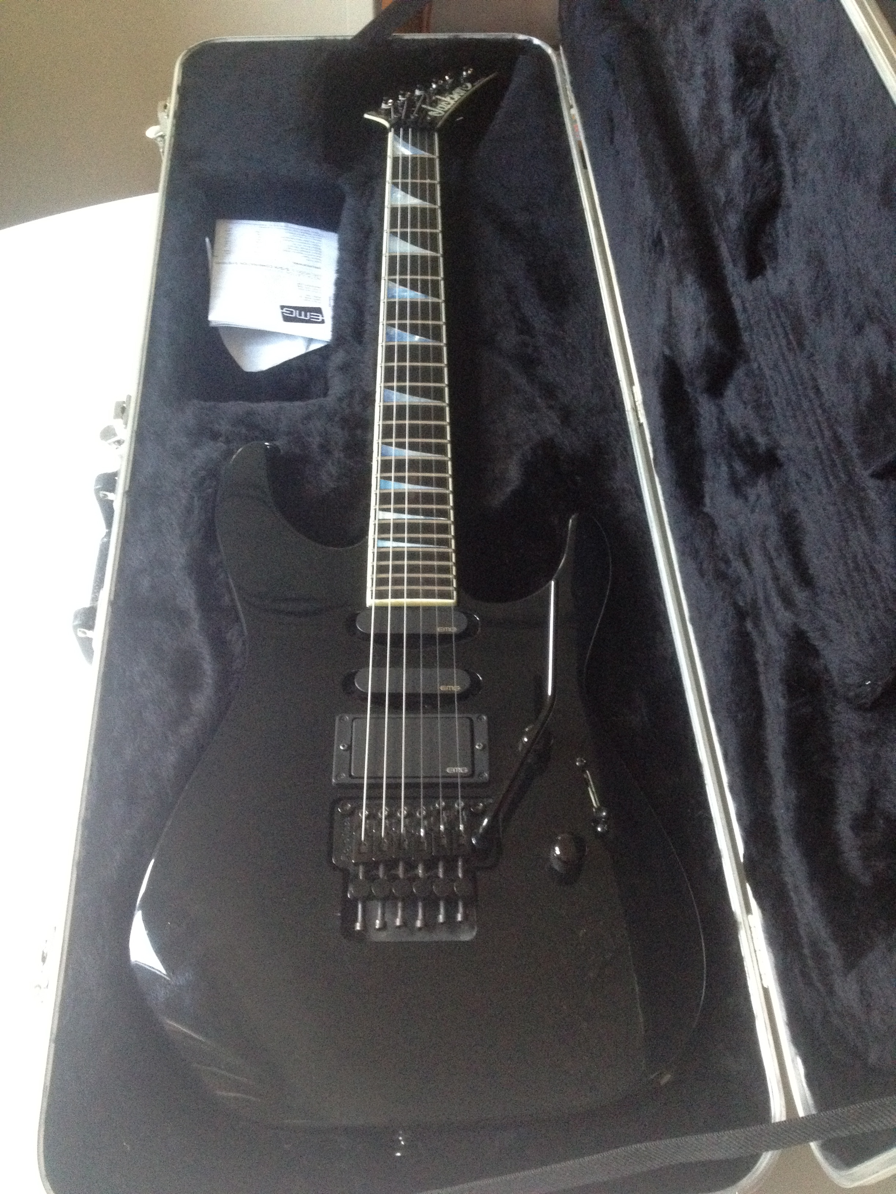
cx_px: 448
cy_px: 597
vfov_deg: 52.6
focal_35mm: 35
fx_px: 1208
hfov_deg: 40.7
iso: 400
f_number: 2.4
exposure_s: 1/20
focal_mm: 4.28
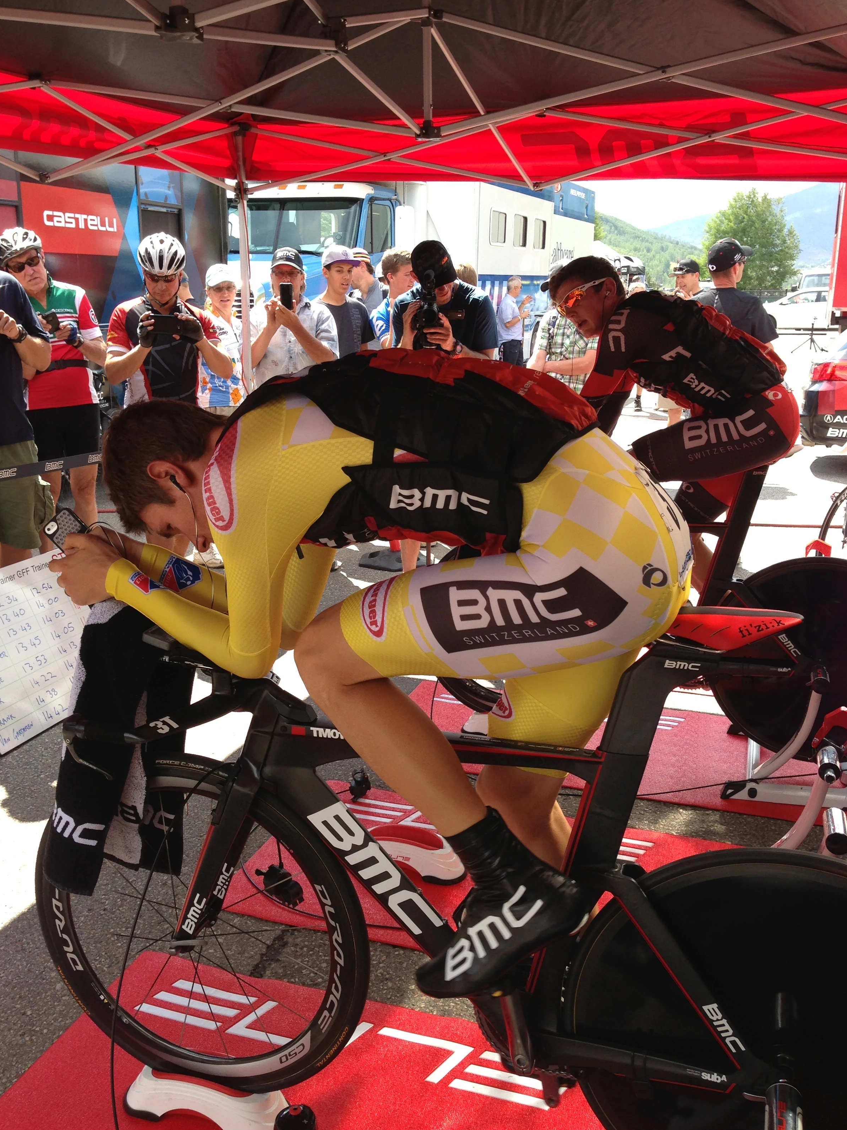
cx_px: 418
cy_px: 553
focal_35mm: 34
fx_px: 1109
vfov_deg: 54.0
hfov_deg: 41.8
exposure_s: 1/262
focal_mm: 4.13
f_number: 2.4
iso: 50
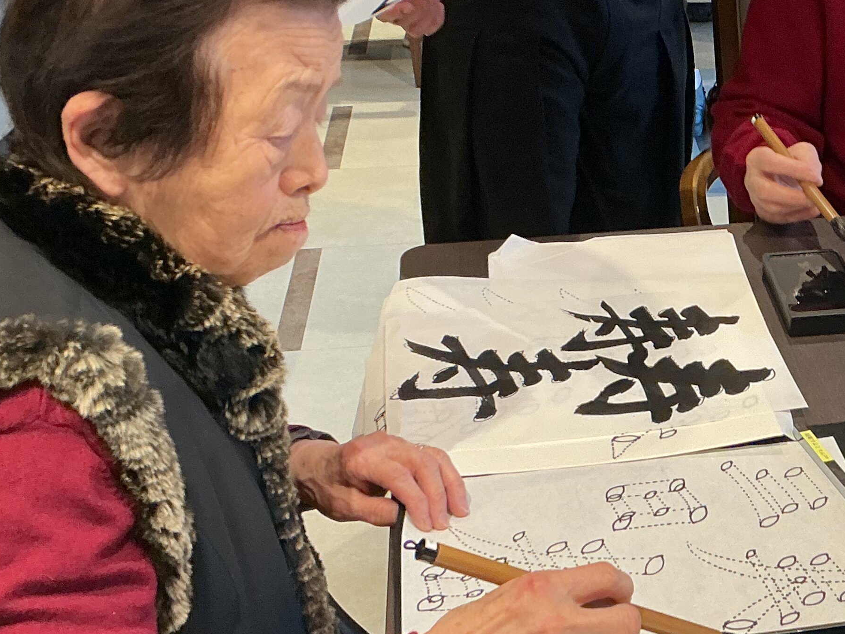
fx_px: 1587
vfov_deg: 22.6
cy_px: 256
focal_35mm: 65
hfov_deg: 28.9
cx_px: 715
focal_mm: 3
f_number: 1.8
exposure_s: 1/60
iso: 64
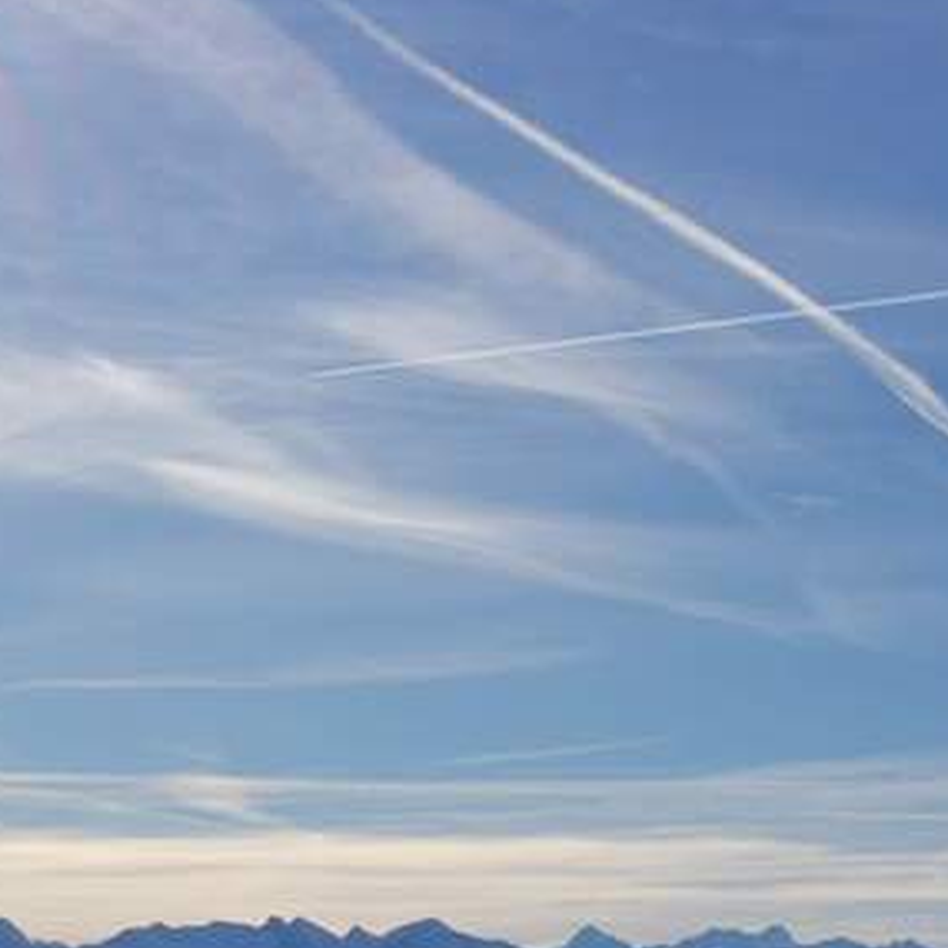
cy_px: 1025
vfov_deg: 15.7
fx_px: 3346
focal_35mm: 108
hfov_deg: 16.1
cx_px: 349
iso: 50
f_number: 4
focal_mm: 3.95
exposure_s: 1/5236
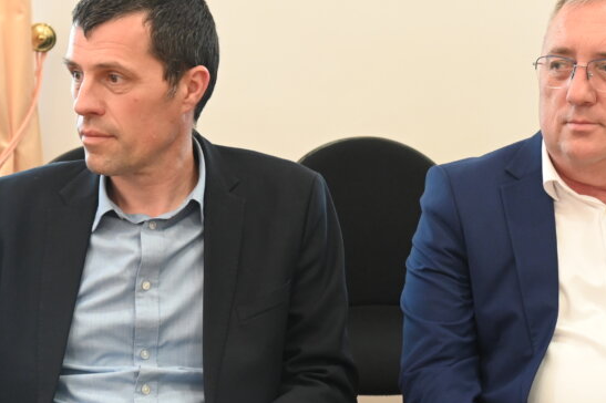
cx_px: 389
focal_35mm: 88
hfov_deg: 23.1
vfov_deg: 15.5
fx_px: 1480
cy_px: 280
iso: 4000
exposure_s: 1/50
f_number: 5.3
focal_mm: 47
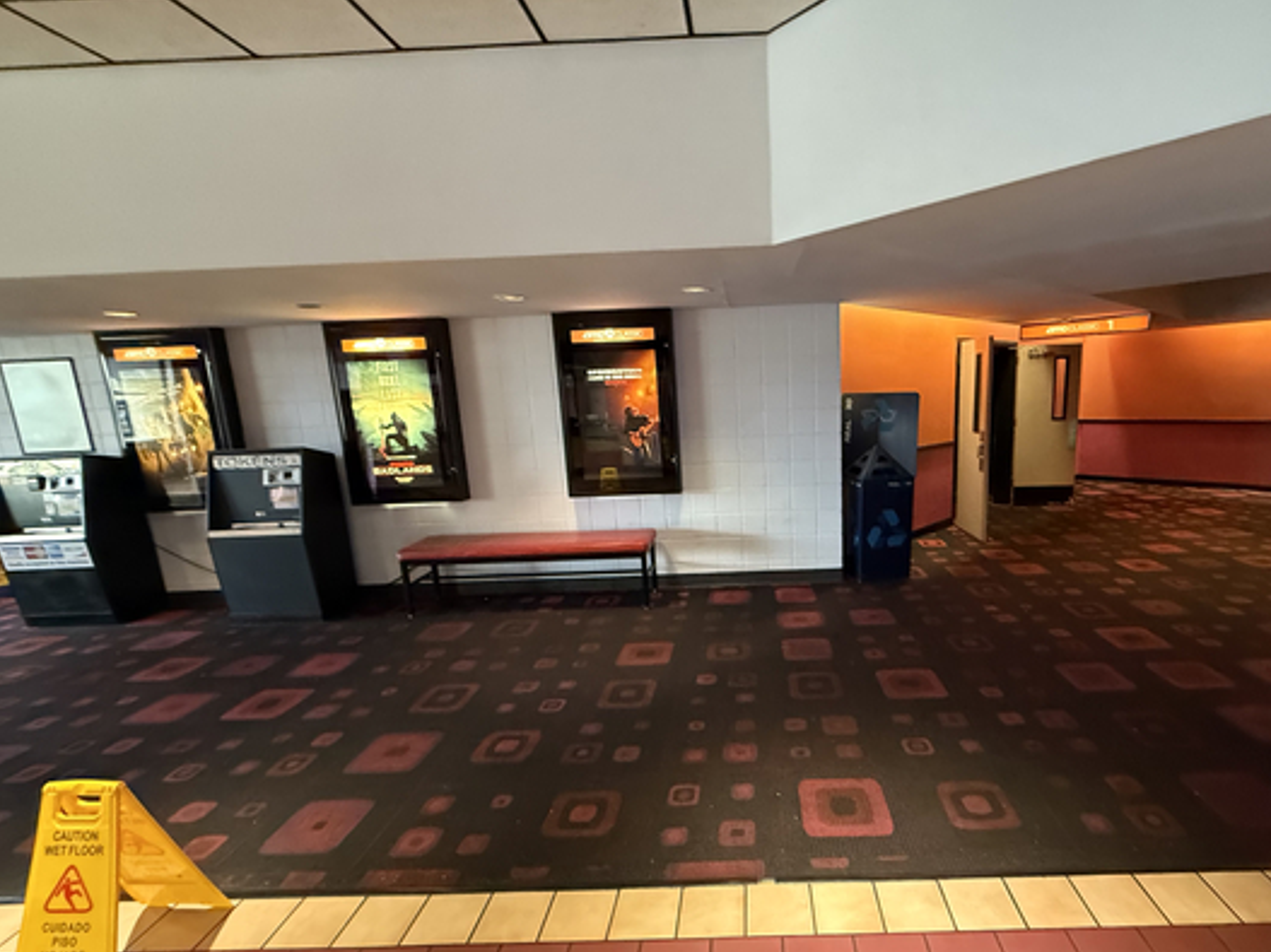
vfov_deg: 74.6
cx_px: 748
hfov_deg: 90.1
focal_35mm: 17
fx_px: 624
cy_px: 513
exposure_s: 1/40
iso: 1000
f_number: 2.2
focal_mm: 2.22
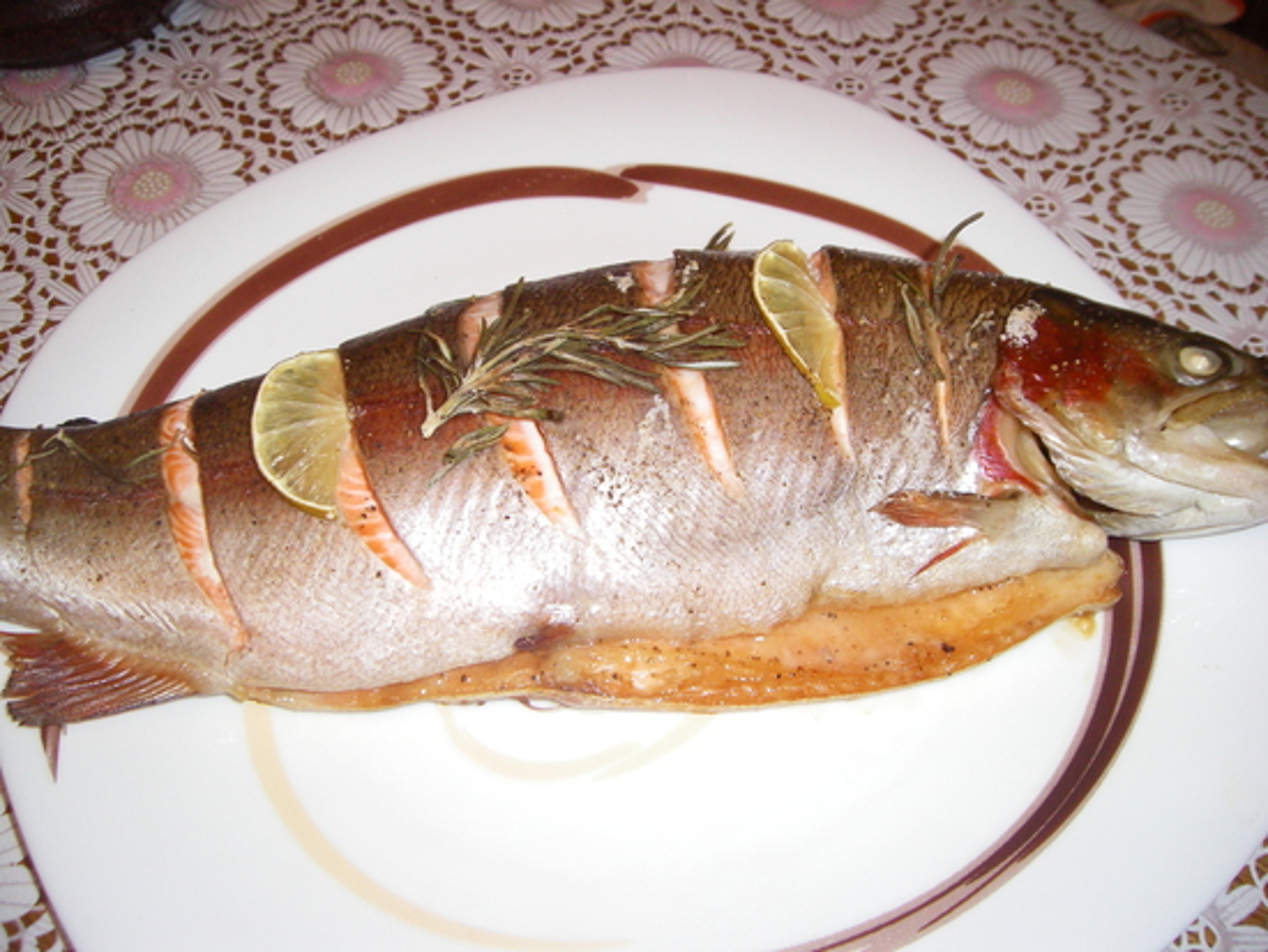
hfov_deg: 49.0
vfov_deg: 37.7
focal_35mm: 38
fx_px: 1393
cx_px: 634
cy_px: 476
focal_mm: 6.2
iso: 200
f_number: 2.7
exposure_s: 1/50
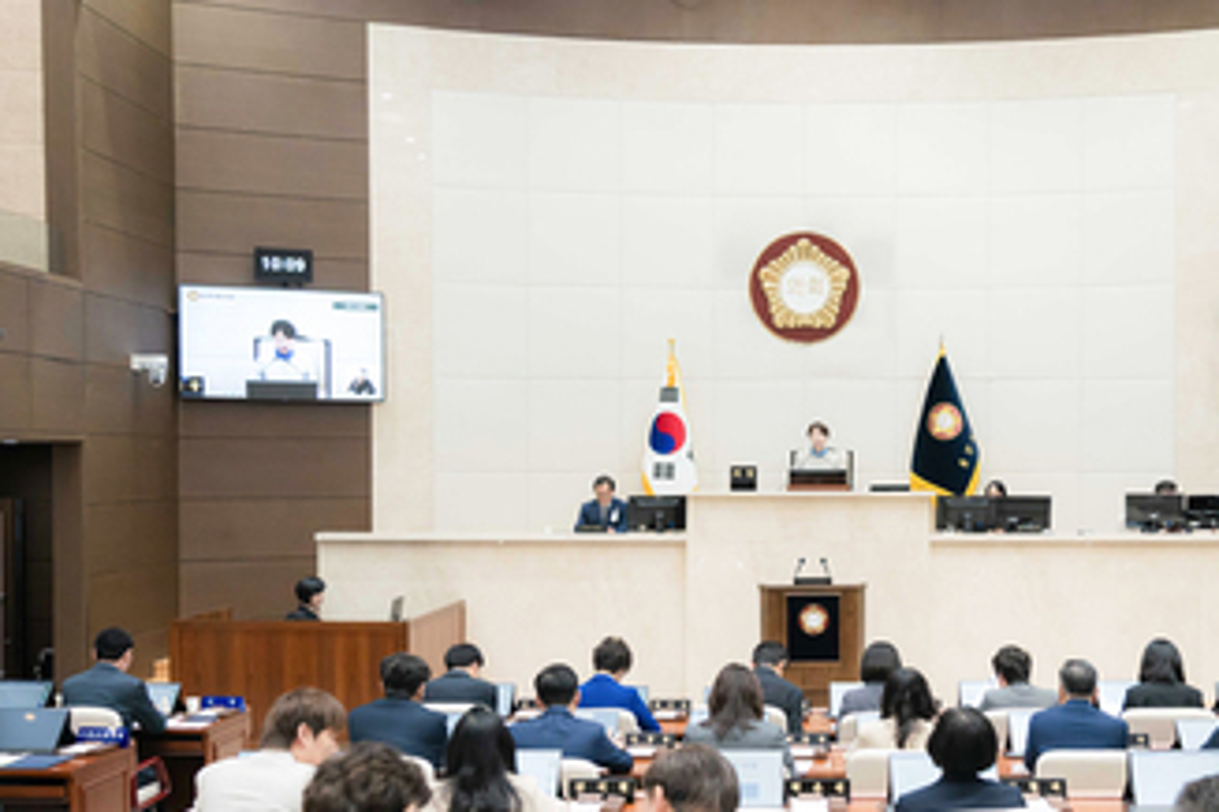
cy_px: 510
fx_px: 1490
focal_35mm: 44
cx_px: 805
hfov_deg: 43.9
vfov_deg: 30.4
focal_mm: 32
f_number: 4
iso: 5000
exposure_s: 1/250
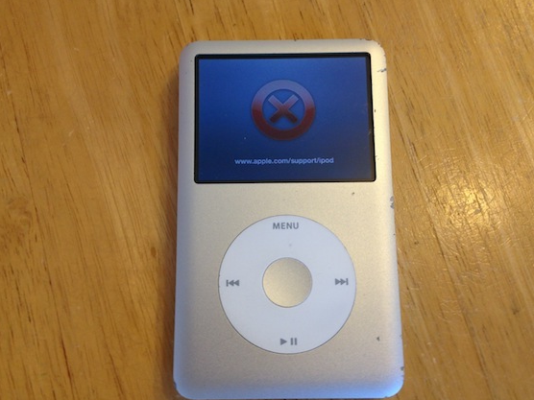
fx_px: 586
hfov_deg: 49.0
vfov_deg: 37.7
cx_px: 257
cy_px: 209
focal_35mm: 38
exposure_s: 1/40
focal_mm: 4.12
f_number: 2.4
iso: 50
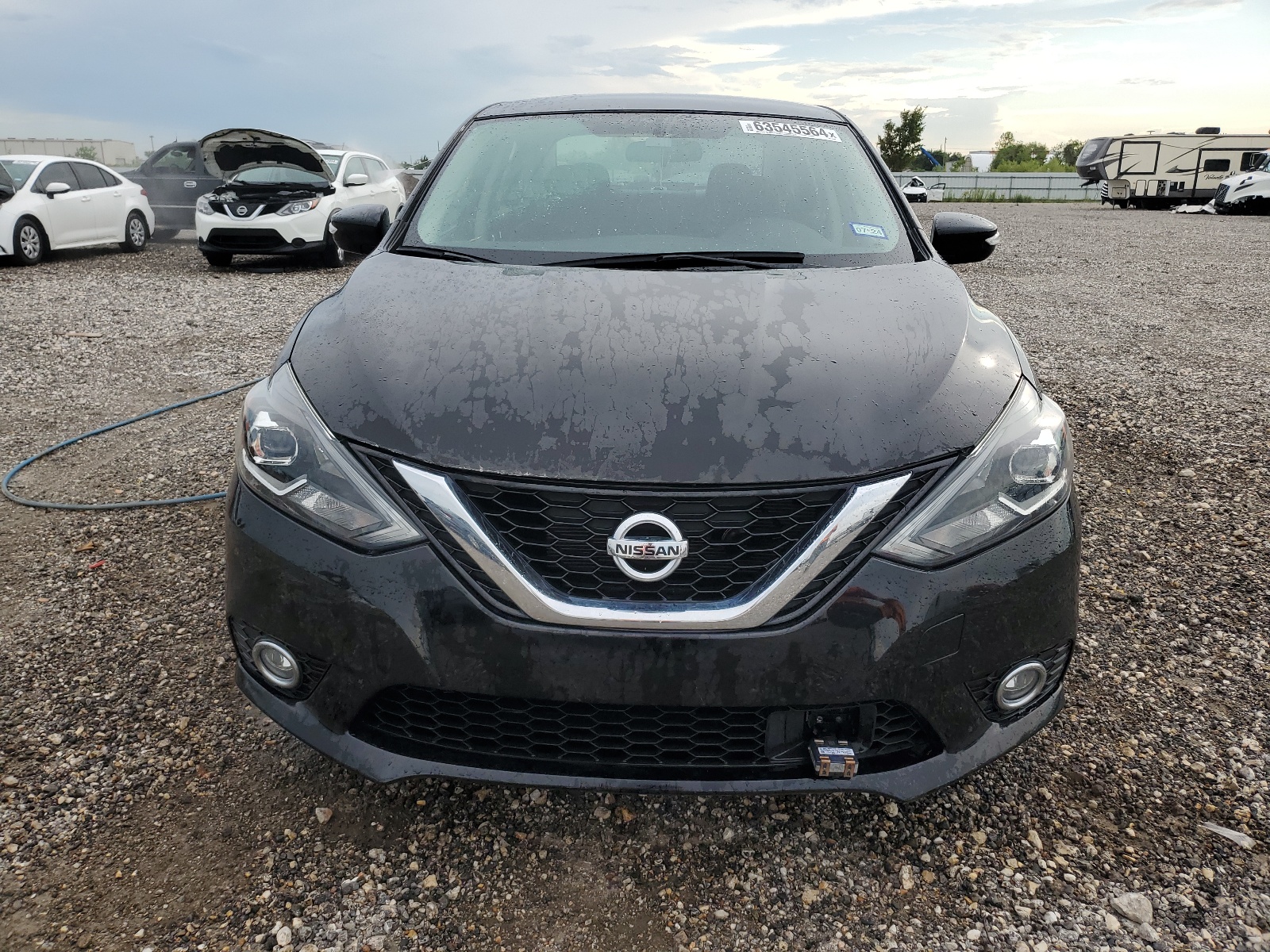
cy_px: 476
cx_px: 635
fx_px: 954
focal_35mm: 26
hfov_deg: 67.3
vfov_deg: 53.1
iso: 50
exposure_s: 1/1429
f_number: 1.5
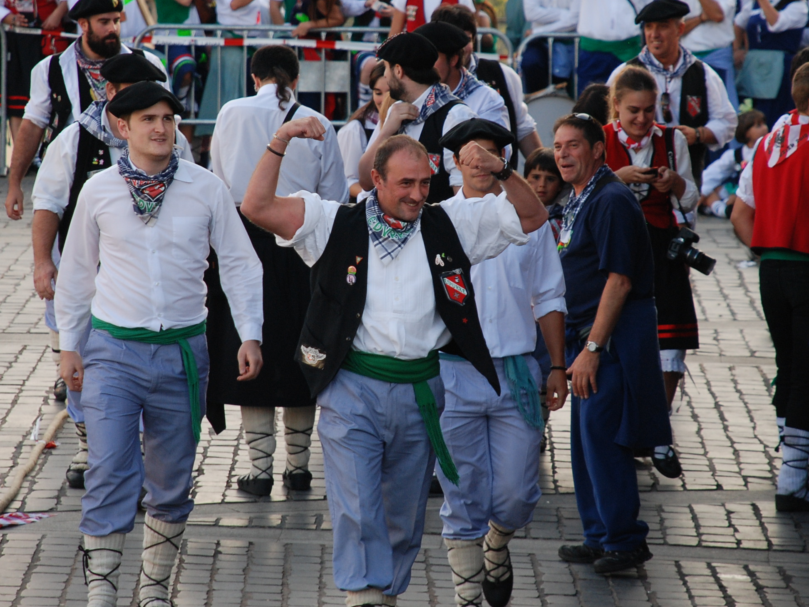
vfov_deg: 5.1
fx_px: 6794
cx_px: 396
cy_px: 238
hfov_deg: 6.8
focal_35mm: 291
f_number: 5.6
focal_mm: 135
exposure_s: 1/160
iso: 400
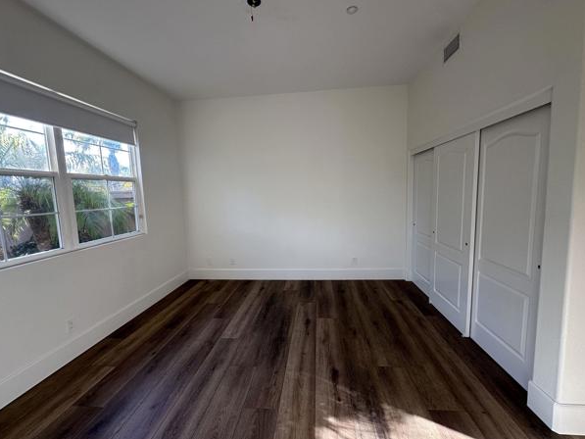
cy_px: 219
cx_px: 292
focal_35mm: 15
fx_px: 254
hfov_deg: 98.2
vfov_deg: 81.8
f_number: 2.2
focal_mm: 2.22
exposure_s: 1/99
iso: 64
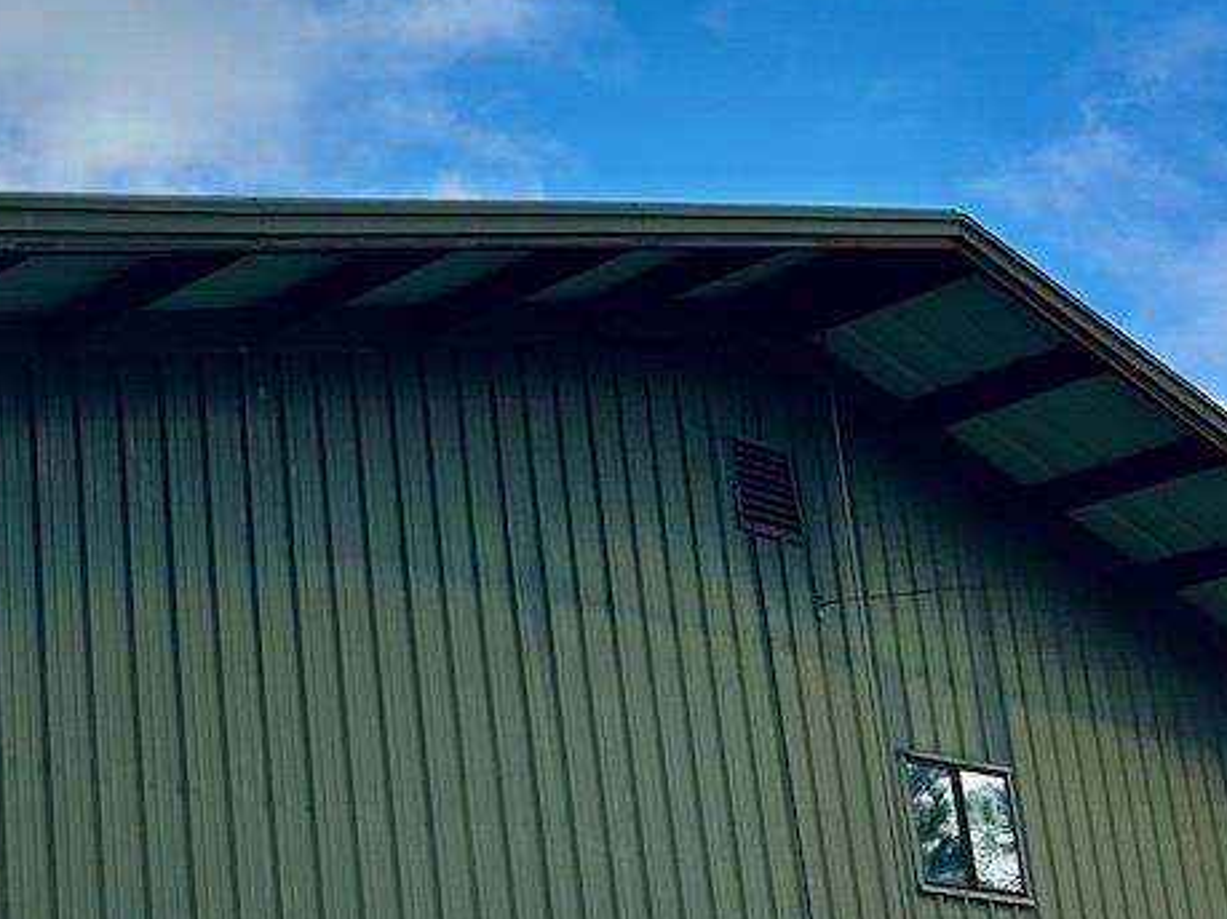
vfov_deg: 21.8
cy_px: 609
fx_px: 2374
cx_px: -128
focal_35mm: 67
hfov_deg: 26.6
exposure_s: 1/5848
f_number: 1.78
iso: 80
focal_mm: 6.86
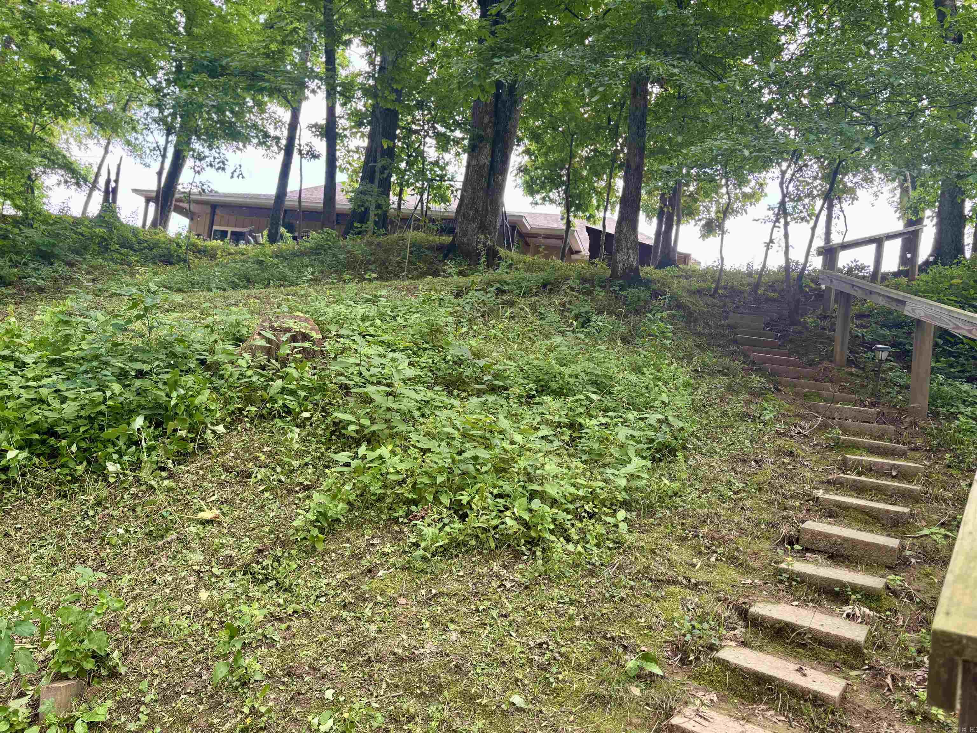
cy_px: 366
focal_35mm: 26
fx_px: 734
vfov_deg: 53.1
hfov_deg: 67.3
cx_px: 488
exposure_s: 1/151
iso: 64
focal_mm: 5.96
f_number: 1.6
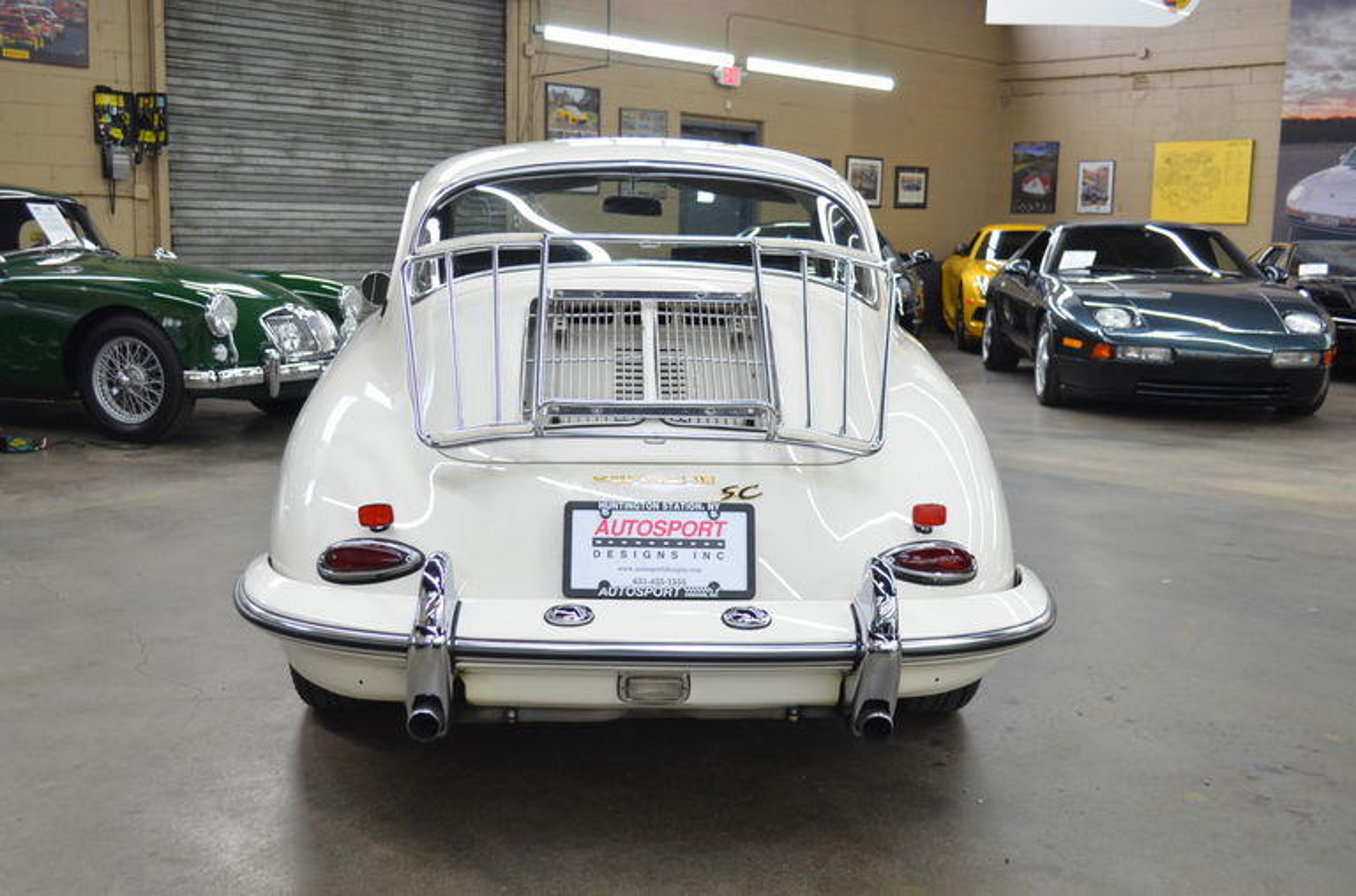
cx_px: 678
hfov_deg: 53.2
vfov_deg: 36.7
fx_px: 1353
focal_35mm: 36
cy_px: 448
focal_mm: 24
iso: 560
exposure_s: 1/60
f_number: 4
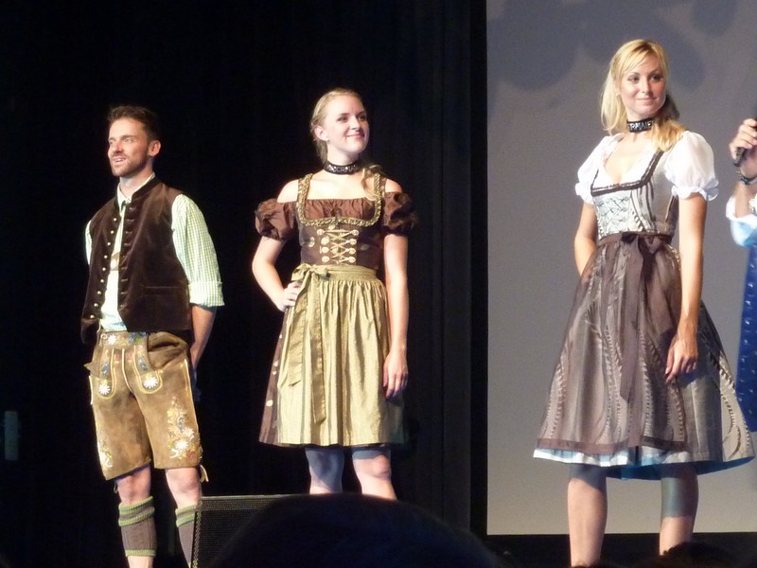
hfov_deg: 13.2
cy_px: 284
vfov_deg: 9.9
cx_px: 378
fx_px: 3280
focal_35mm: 150
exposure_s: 1/13
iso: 400
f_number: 4.2
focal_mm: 13.7
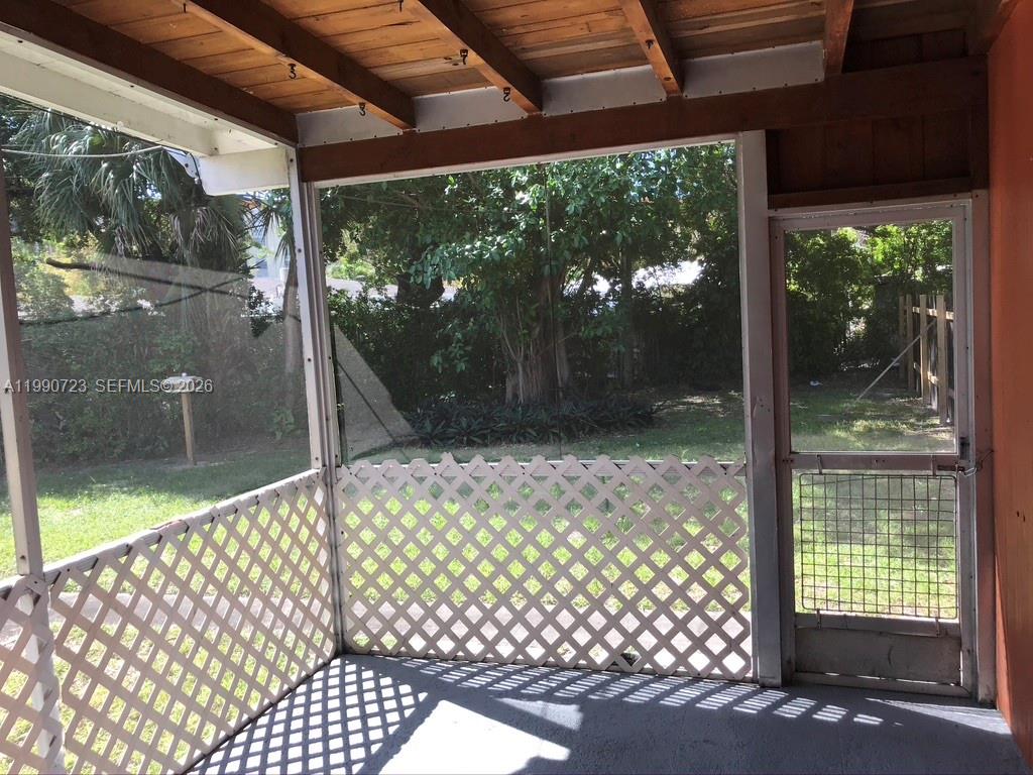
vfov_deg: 49.7
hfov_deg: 63.4
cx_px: 516
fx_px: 836
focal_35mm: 28
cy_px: 388
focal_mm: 3.99
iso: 20
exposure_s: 1/272
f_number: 1.8
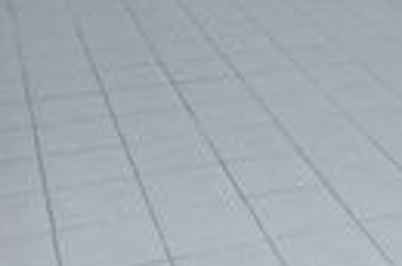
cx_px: 427
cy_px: -48
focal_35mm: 87
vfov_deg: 15.1
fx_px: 969
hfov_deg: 22.3
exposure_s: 1/60
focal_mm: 16
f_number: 5.6
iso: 400
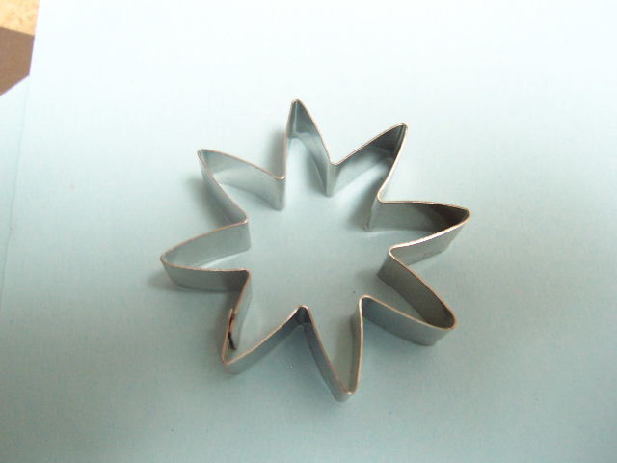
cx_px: 308
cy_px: 232
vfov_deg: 40.7
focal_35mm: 35
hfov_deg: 52.6
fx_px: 624
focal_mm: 5.6
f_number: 2.8
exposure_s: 1/15
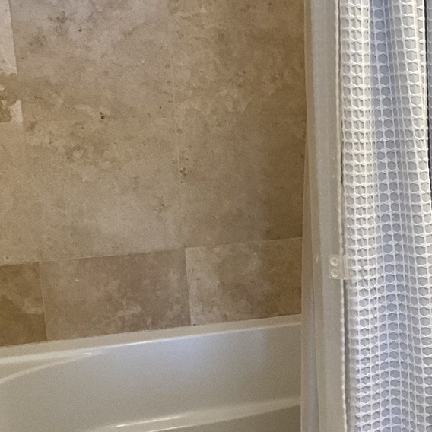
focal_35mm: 65
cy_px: 256
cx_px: 524
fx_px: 918
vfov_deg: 26.4
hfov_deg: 24.0
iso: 80
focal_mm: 3
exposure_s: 1/60
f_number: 1.8
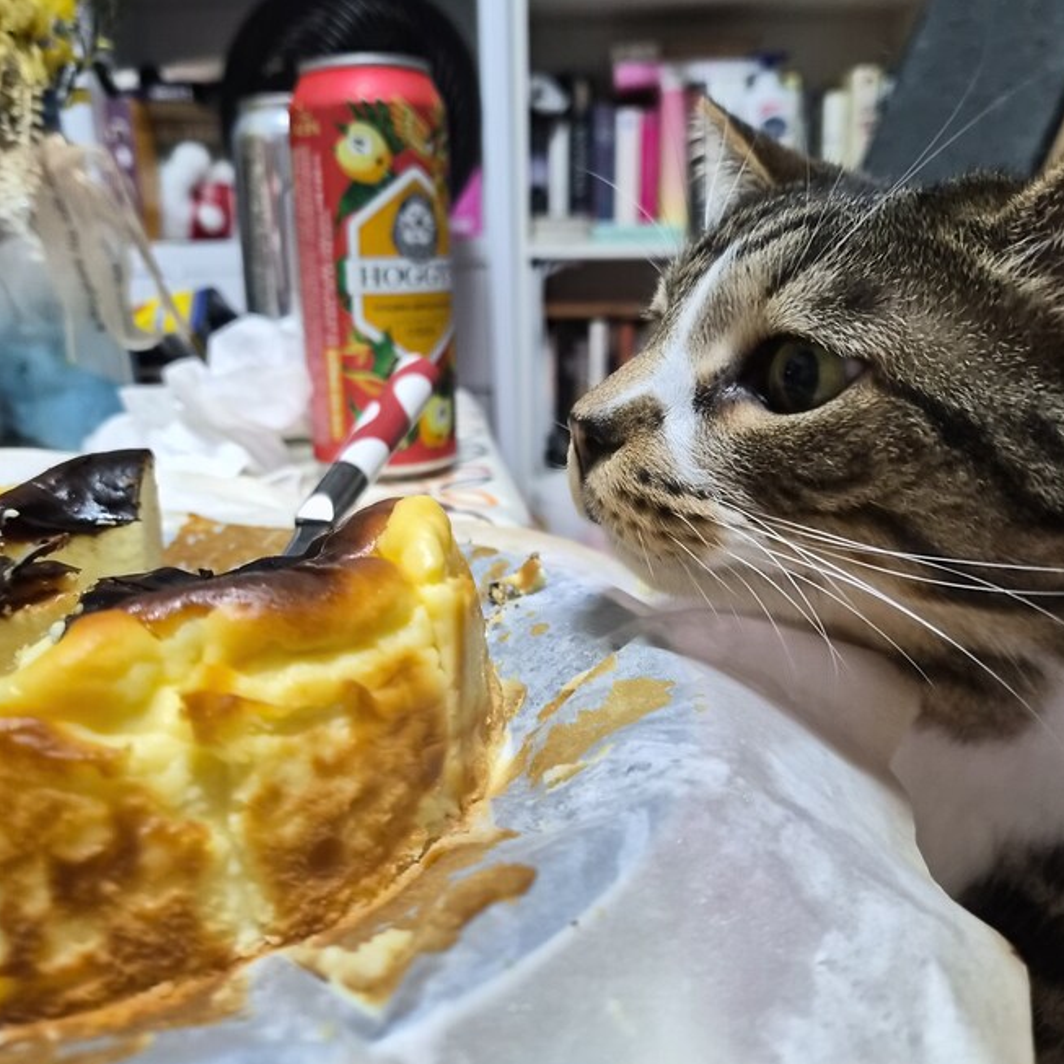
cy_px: 543
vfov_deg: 57.3
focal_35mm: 28
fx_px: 974
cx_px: 512
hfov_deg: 57.3
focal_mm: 5.4
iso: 400
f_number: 1.8
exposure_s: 1/120
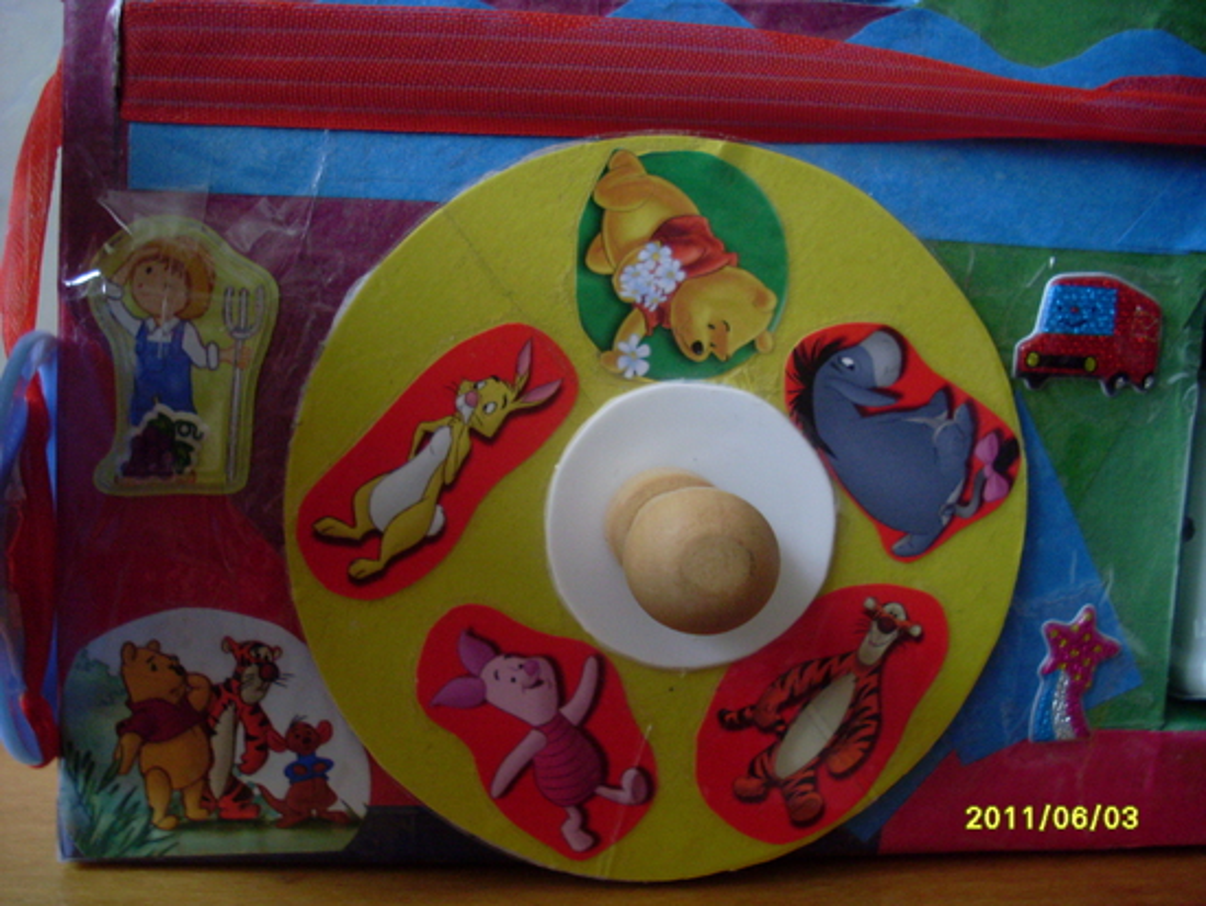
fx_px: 1324
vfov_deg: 37.7
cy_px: 453
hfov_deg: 49.0
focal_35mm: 38
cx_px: 603
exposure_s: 1/15
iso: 200
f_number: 3
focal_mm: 6.3
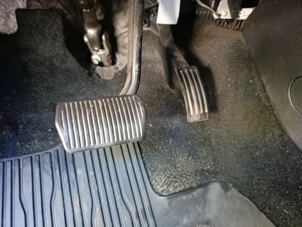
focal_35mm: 23
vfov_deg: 59.0
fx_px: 201
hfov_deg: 73.8
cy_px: 114
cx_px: 151
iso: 1786
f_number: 1.65
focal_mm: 6.11
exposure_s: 1/25
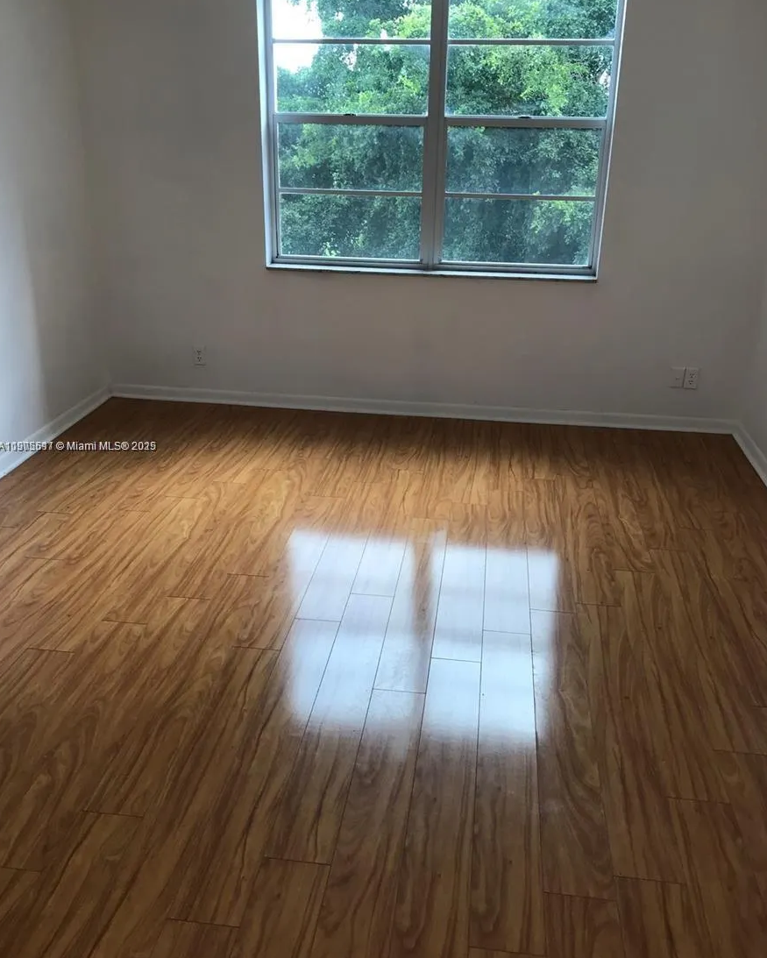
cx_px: 390
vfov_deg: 58.7
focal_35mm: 30
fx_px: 851
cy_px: 447
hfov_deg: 48.5
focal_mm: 3.99
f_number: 1.8
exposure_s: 1/60
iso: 20
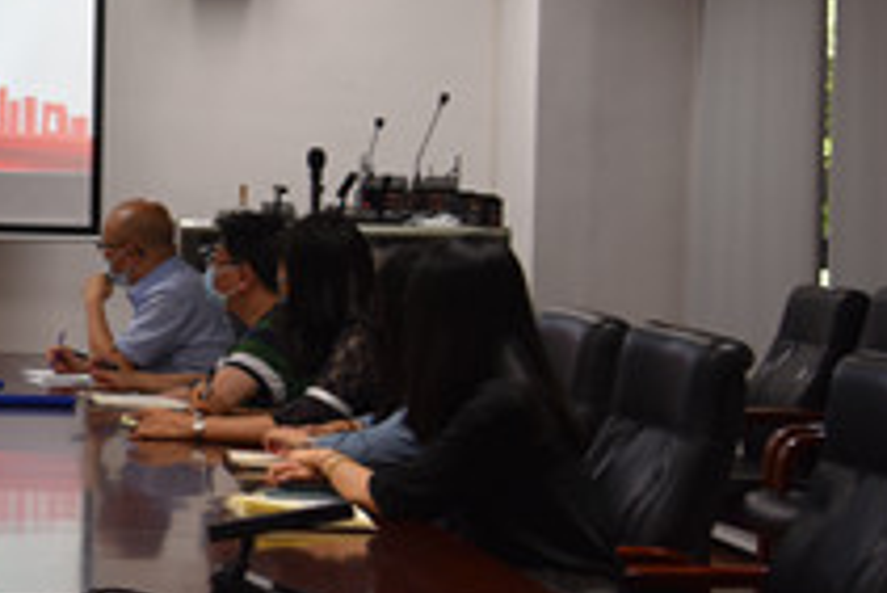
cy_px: 143
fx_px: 2983
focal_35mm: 121
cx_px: -332
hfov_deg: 15.9
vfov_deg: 11.3
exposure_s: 1/60
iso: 450
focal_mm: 38
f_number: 4
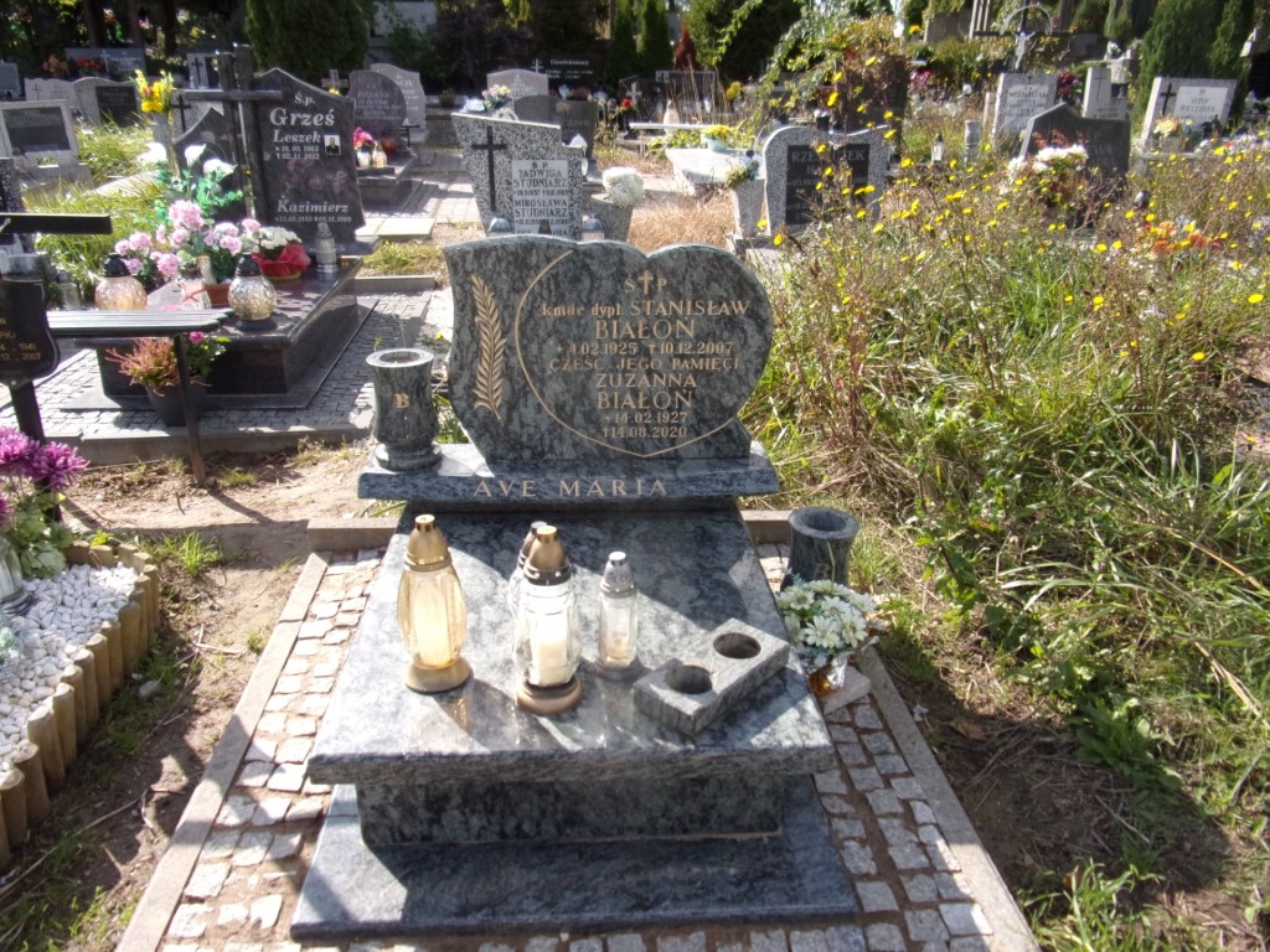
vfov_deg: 56.8
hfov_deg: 71.6
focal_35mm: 24
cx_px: 635
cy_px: 476
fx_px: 881
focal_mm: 4.3
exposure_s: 1/450
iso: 80
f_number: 3.3
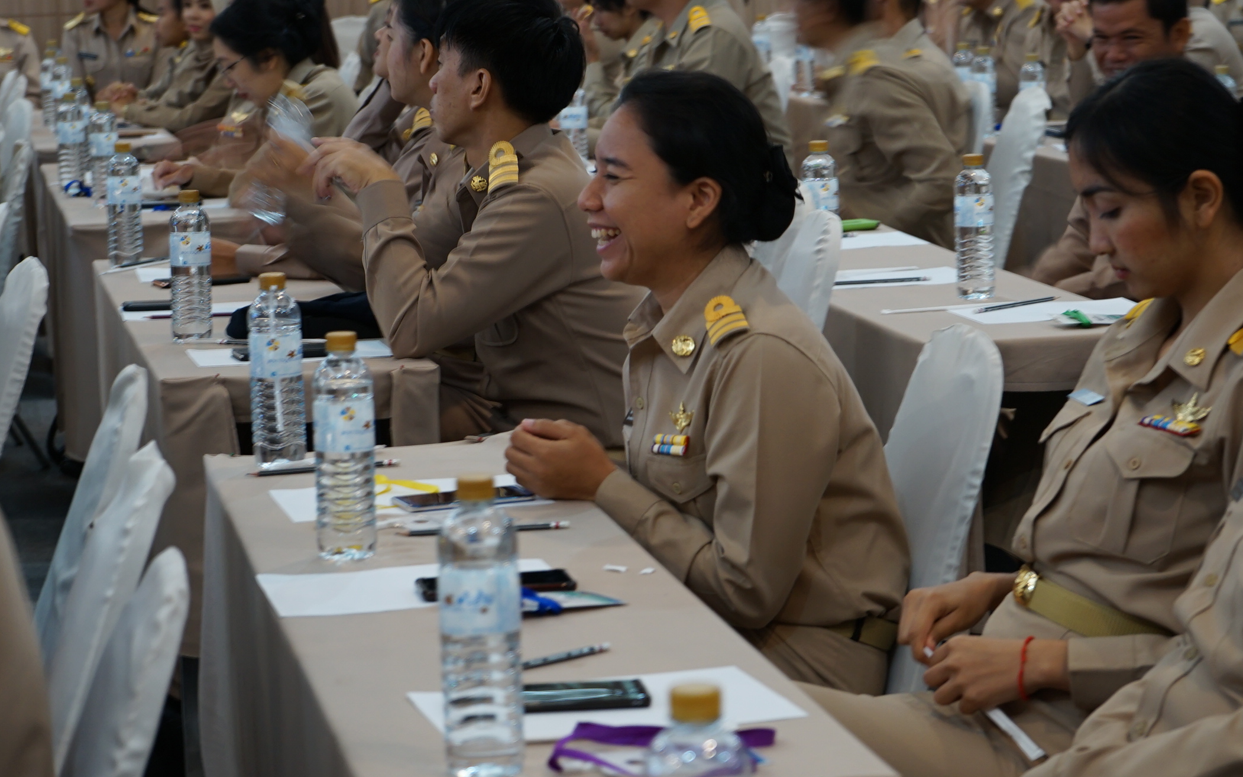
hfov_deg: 20.4
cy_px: 305
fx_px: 3456
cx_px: 649
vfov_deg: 12.8
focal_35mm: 102
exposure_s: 1/8
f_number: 5.6
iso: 400
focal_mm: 70
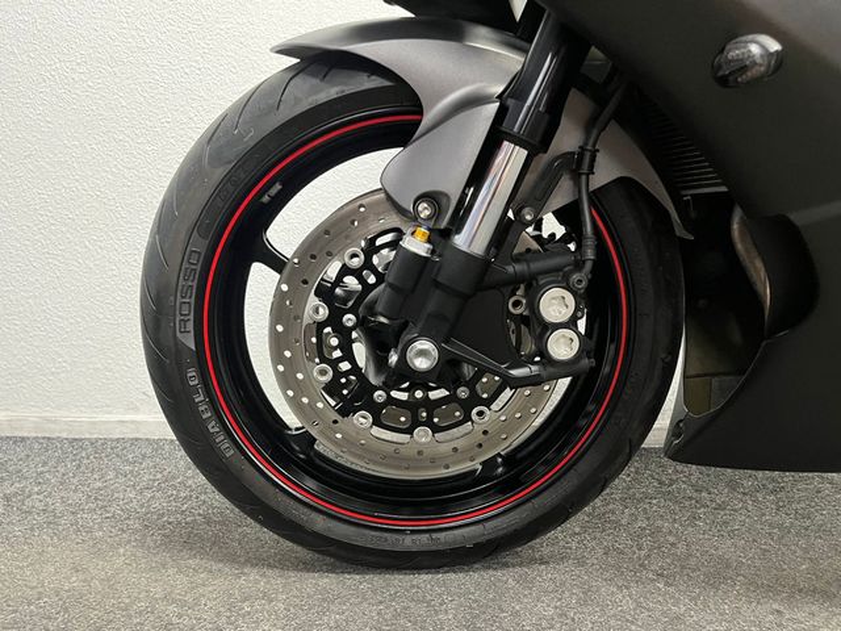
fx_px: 632
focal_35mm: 26
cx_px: 420
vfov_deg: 53.1
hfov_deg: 67.3
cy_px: 316
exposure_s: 1/33
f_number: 1.6
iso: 500
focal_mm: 5.1
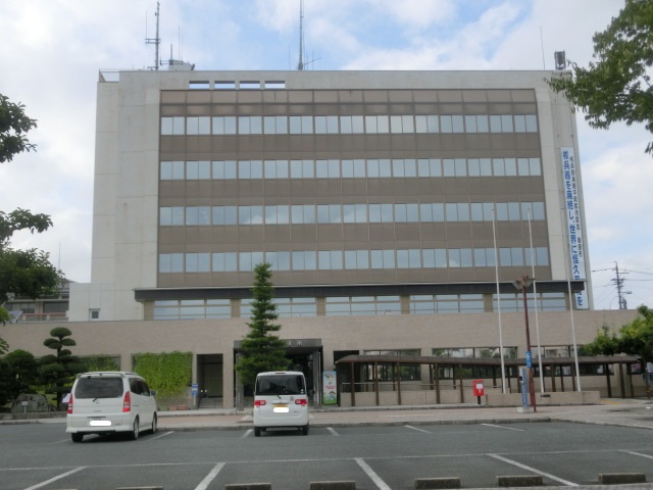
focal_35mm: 38
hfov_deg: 49.0
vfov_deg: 37.7
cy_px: 245
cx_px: 326
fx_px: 717
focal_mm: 6.67
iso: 80
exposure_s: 1/500
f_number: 3.9
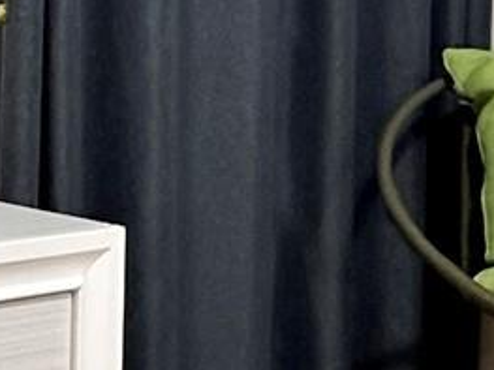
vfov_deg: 13.6
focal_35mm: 109
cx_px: -235
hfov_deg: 16.5
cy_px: 148
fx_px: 1555
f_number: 2.2
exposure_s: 1/60
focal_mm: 2.22
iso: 500
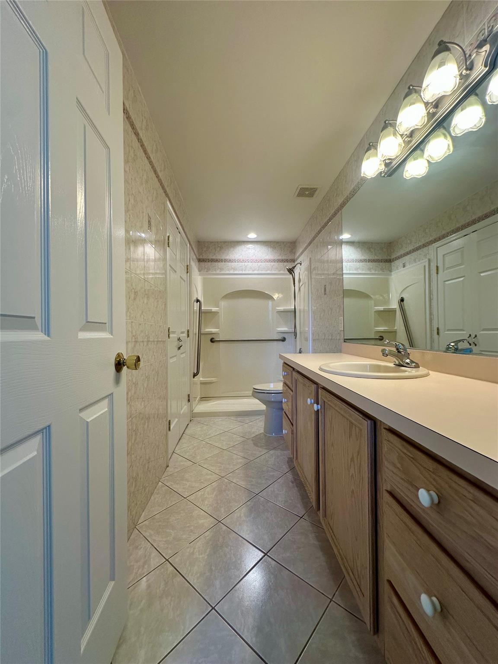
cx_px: 249
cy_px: 332
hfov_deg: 85.7
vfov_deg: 102.1
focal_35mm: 14
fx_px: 269
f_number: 2.2
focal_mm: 2.22
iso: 160
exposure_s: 1/120
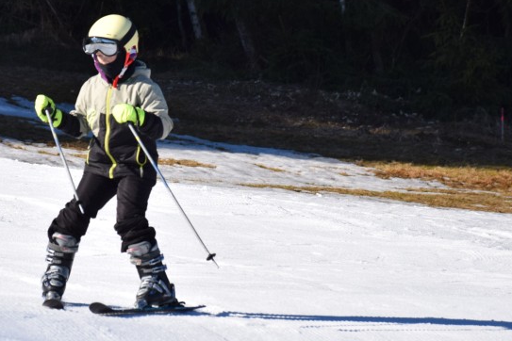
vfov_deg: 3.5
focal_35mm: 396
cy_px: 195
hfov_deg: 5.2
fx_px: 5632
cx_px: 119
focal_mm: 140
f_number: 7.1
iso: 200
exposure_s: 1/800
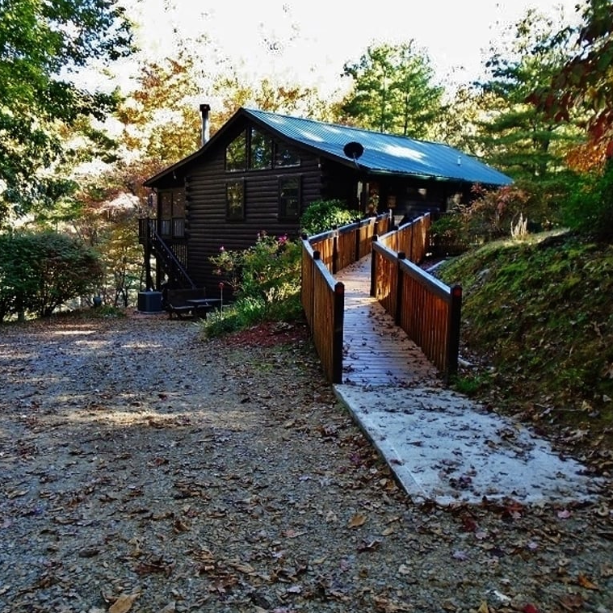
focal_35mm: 31
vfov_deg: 52.5
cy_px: 305
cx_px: 243
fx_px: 621
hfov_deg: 52.2
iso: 100
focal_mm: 4.6
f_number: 3.2
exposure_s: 1/30
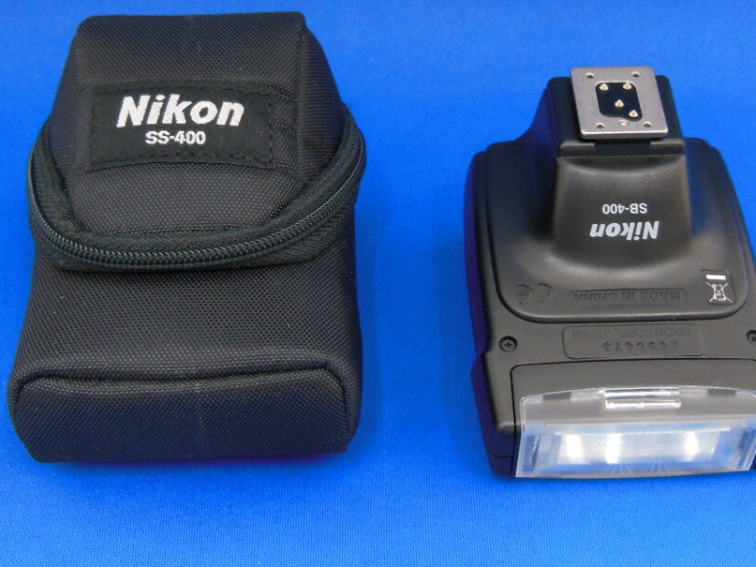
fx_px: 1267
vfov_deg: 25.1
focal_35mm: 58
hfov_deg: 33.2
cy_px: 197
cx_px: 387
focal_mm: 6.9
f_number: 4.1
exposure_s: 1/30
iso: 400
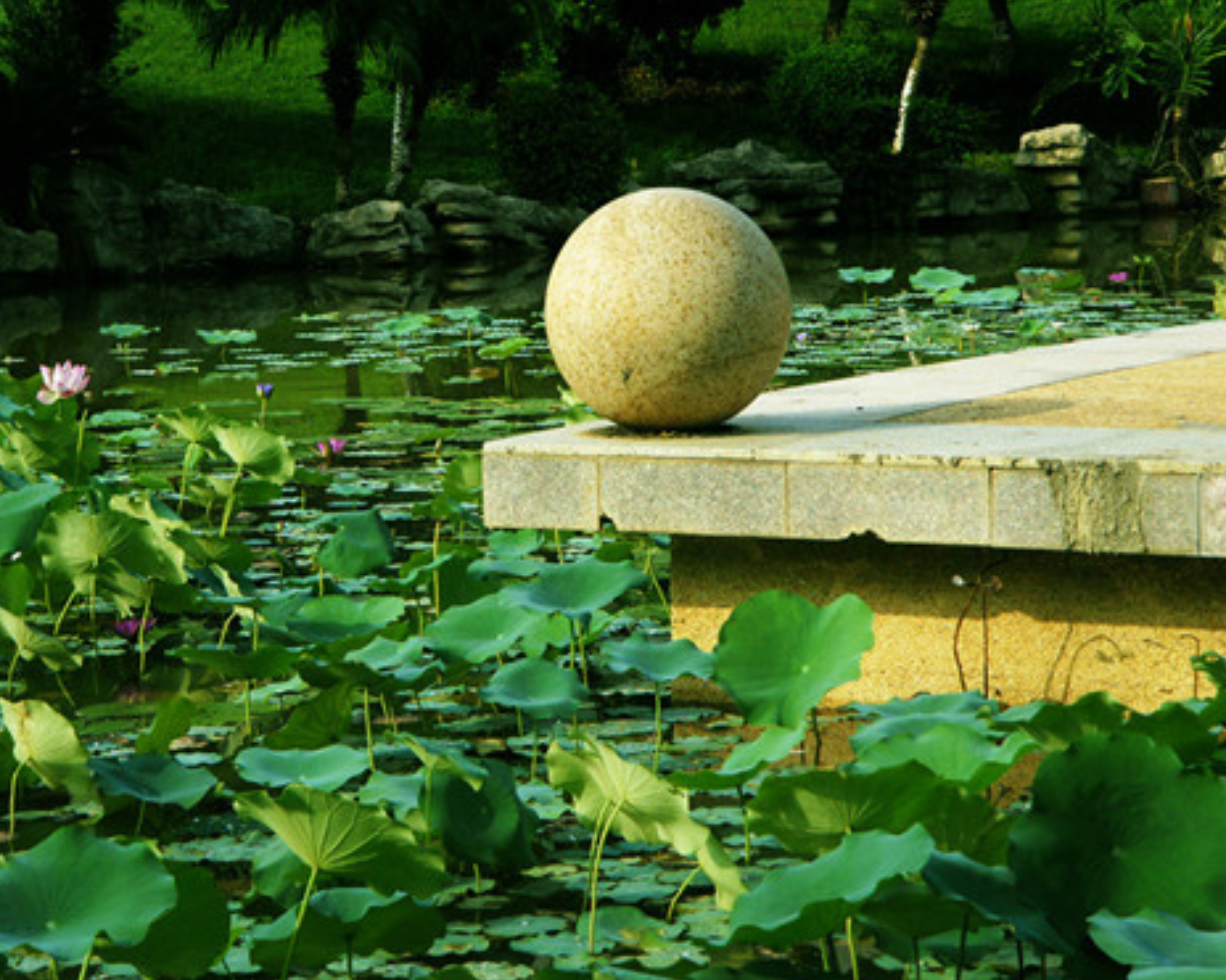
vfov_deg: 12.5
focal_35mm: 123
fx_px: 4462
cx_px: 621
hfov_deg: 15.6
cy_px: 493
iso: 80
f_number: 4.6
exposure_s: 1/350
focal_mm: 19.8
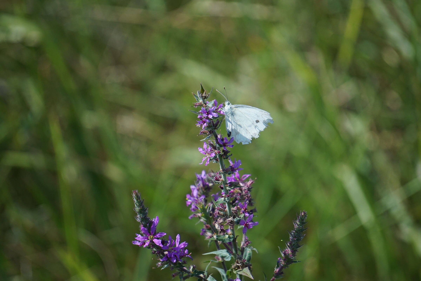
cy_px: 140
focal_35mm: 315
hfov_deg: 6.5
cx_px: 210
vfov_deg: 4.4
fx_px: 3683
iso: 400
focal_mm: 210
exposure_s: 1/400
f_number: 6.3
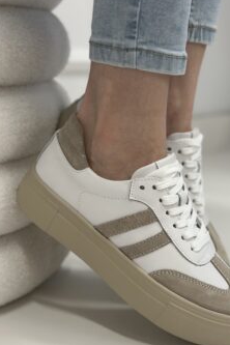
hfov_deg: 22.5
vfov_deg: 33.4
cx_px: 149
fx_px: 575
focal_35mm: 60
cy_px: 194
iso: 125
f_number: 1.78
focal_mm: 6.86
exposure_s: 1/100
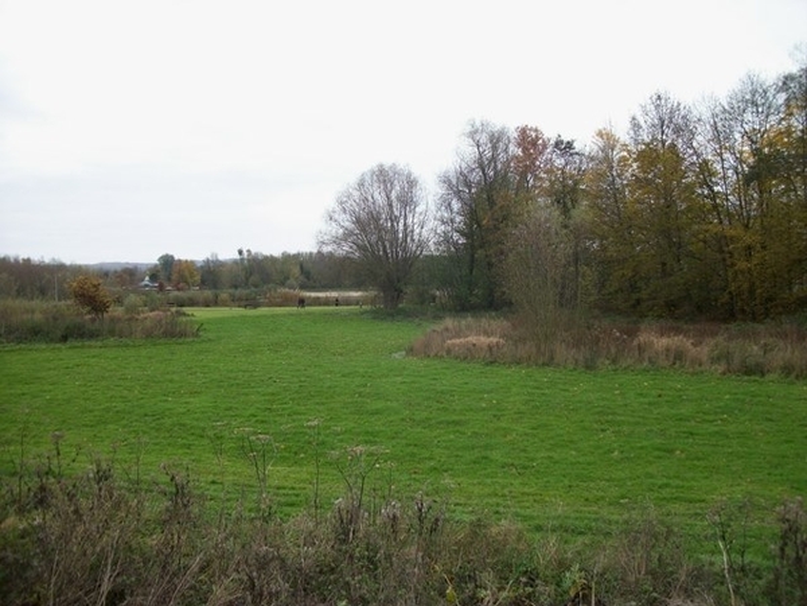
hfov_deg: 56.8
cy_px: 303
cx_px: 404
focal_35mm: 32
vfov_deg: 44.2
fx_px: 746
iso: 80
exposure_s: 1/160
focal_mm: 5.7
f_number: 2.9
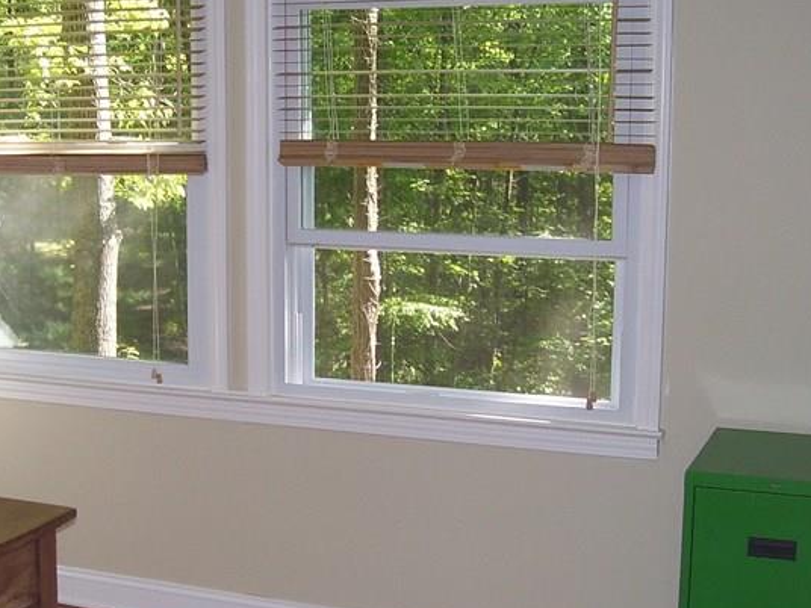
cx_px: 236
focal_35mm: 65
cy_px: 360
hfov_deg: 29.5
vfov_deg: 22.6
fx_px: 1523
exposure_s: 1/60
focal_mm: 5.6
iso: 80
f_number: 2.7
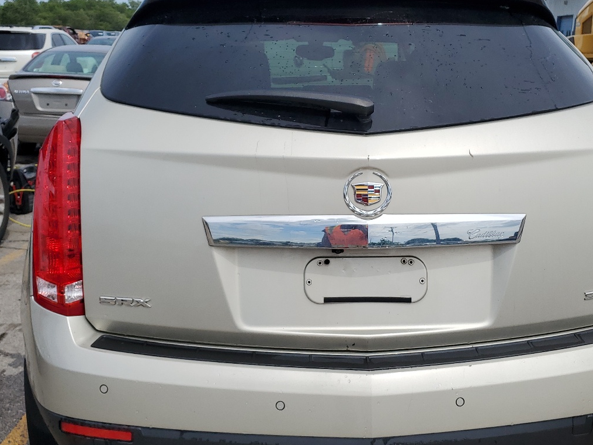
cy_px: 228
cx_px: 333
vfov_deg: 35.1
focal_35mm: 41
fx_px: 702
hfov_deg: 45.7
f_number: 1.5
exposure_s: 1/5000
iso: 50
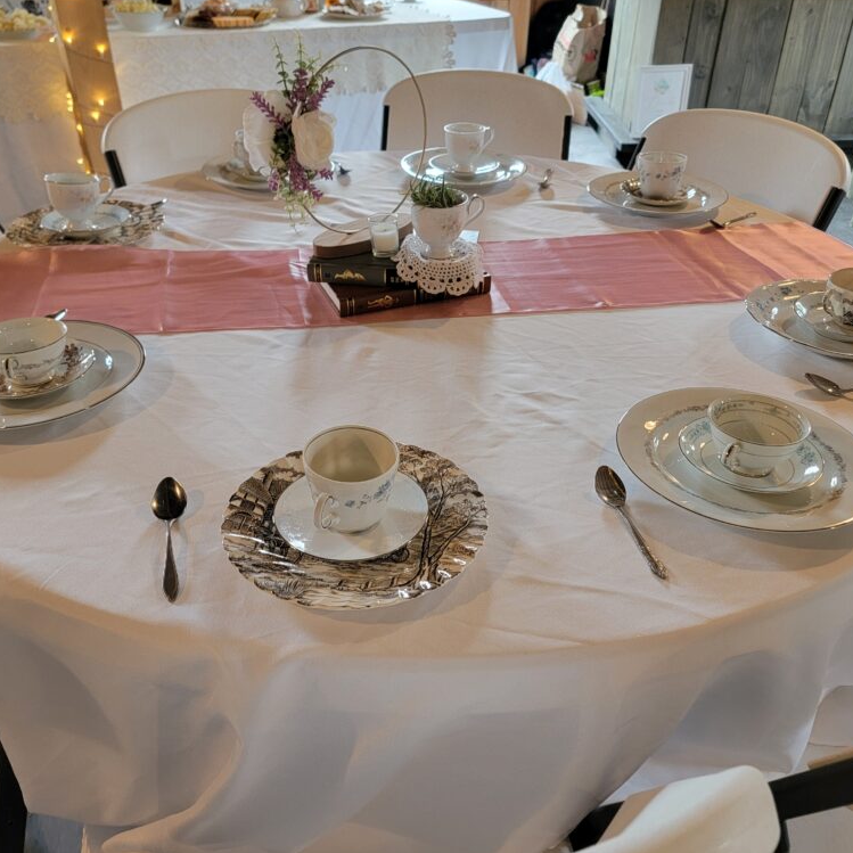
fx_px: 808
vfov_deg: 55.6
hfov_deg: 55.6
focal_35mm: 29
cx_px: 432
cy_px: 427
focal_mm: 6.7
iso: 200
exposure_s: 1/60
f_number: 1.8
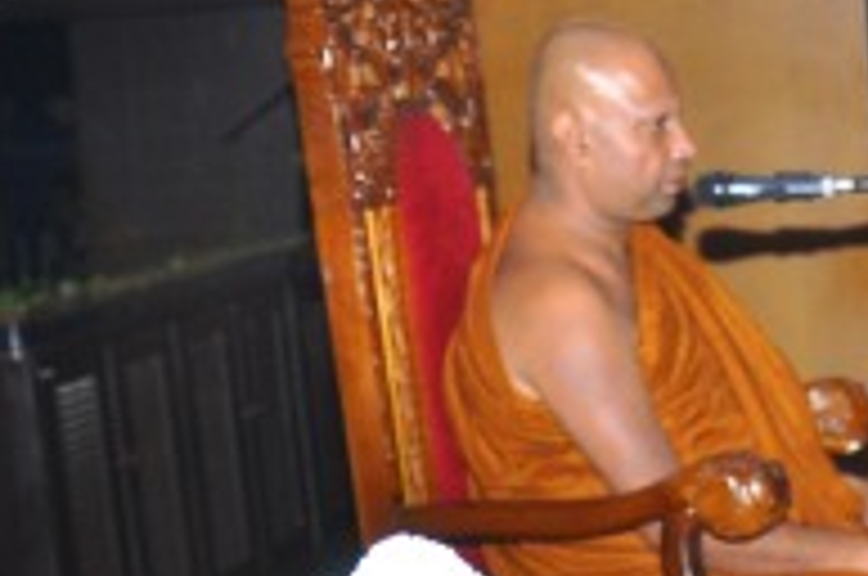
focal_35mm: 149
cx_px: 1147
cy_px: 594
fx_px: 3587
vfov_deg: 9.1
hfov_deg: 13.3
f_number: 4.5
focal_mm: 32
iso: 640
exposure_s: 1/160
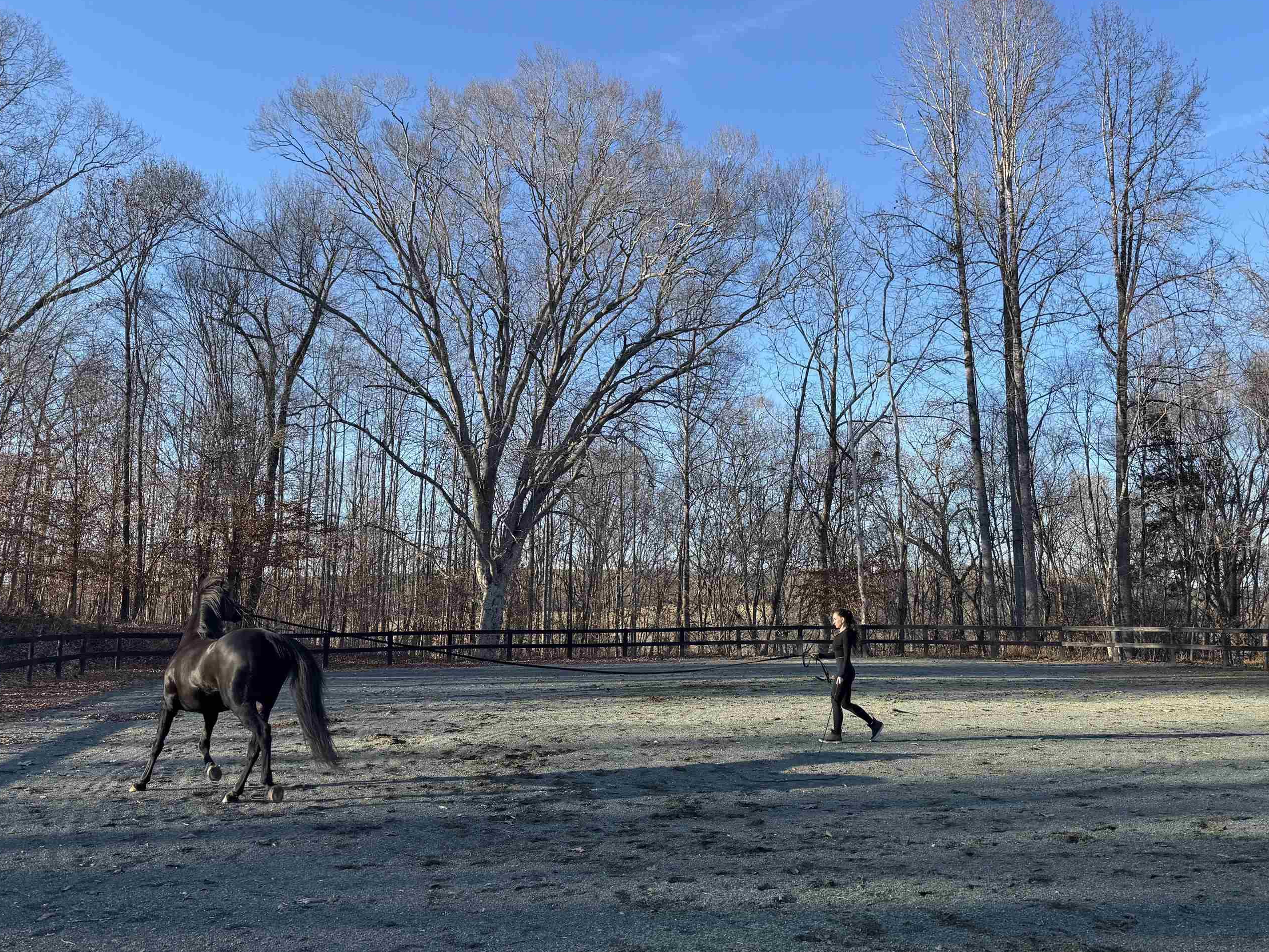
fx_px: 1063
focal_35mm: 29
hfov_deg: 61.6
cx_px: 656
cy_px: 440
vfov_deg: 48.2
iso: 80
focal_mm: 6.76
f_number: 1.78
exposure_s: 1/1637
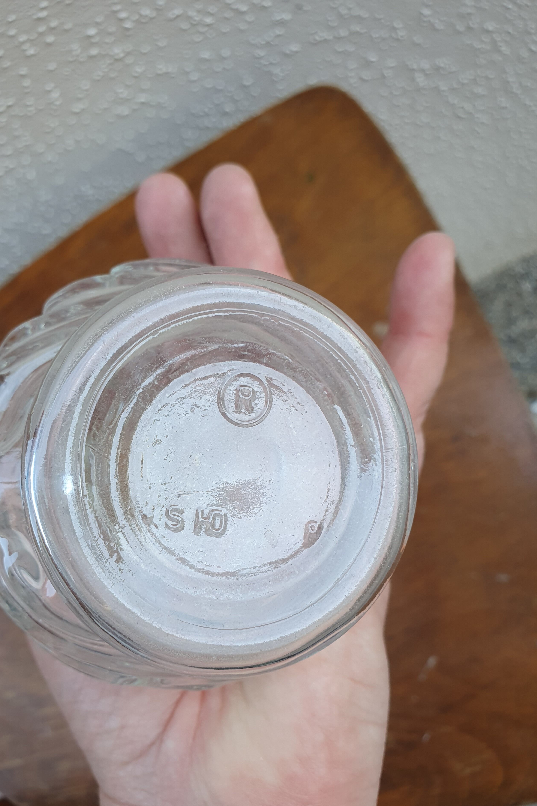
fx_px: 649
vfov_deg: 63.6
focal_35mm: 29
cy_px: 432
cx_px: 248
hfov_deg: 44.9
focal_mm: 4.32
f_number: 2.4
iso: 64
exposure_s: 1/100
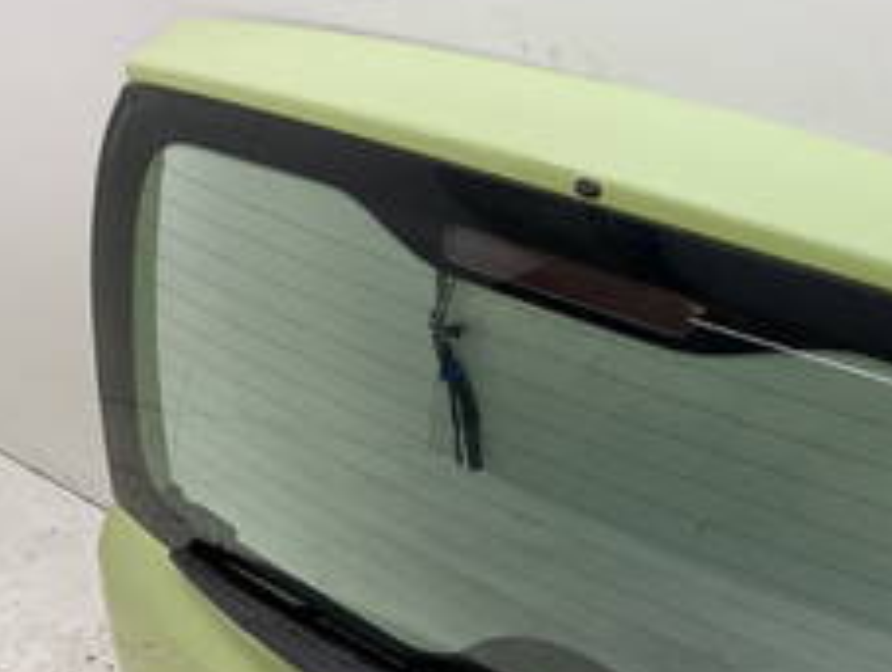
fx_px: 1316
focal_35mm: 51
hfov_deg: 36.2
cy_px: 310
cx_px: 711
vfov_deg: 28.6
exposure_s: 1/100
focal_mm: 3
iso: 32
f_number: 1.8
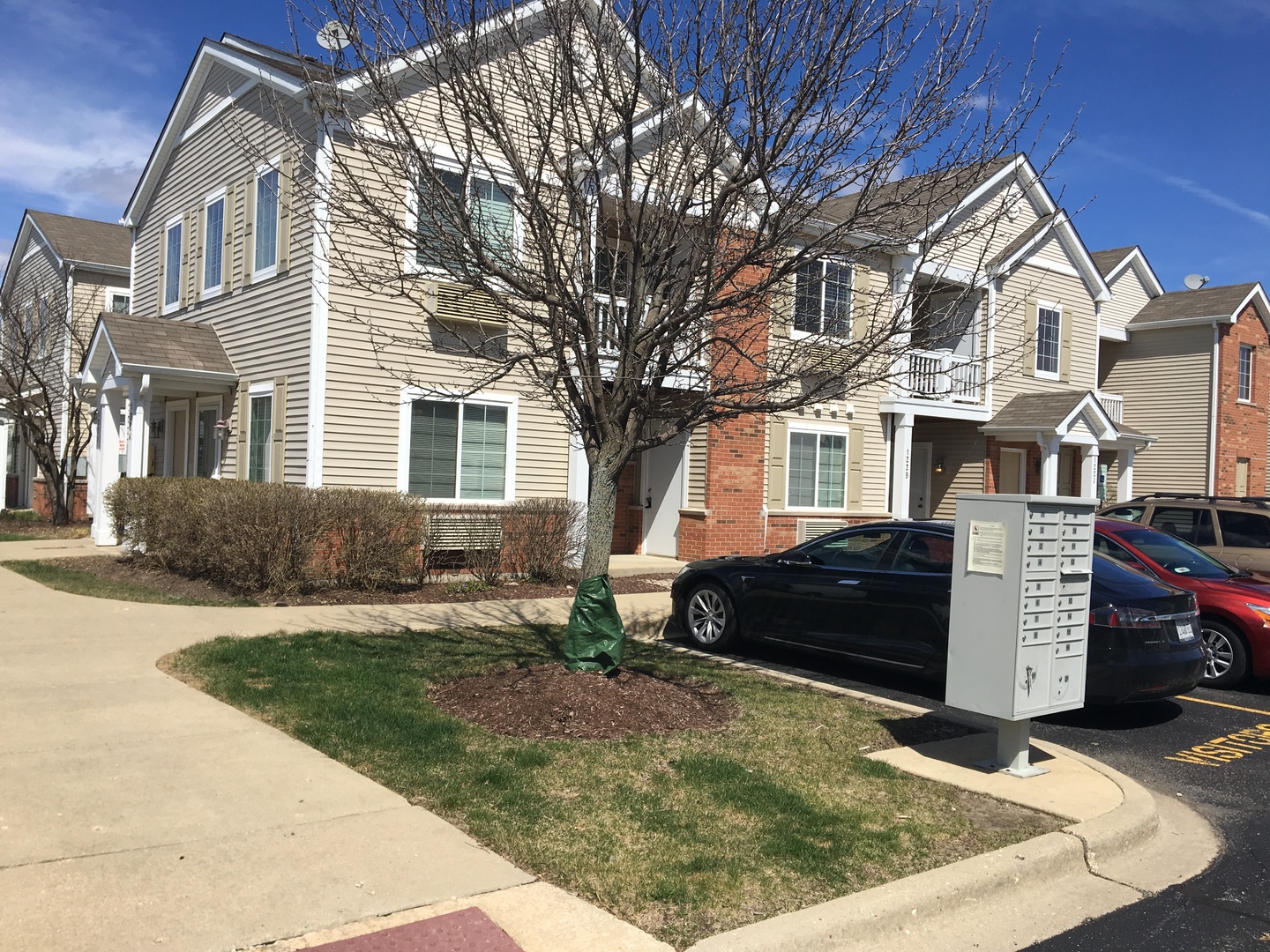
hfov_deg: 61.7
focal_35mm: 29
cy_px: 476
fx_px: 1064
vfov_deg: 48.2
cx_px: 635
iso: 25
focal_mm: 4.15
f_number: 2.2
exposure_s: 1/2481
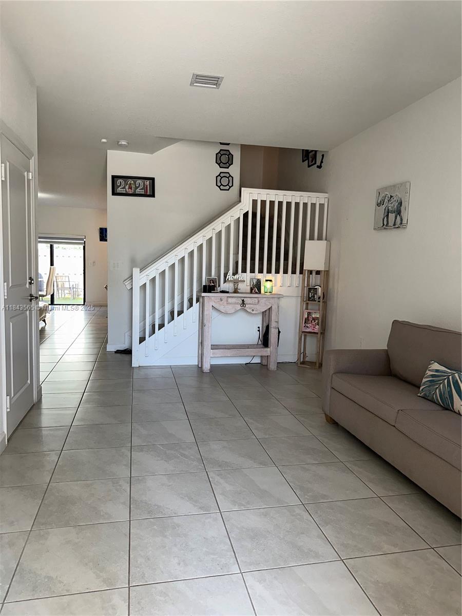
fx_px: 427
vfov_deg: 71.6
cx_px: 231
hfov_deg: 56.8
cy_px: 308
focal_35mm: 24
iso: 80
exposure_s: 1/120
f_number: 1.78
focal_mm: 6.86
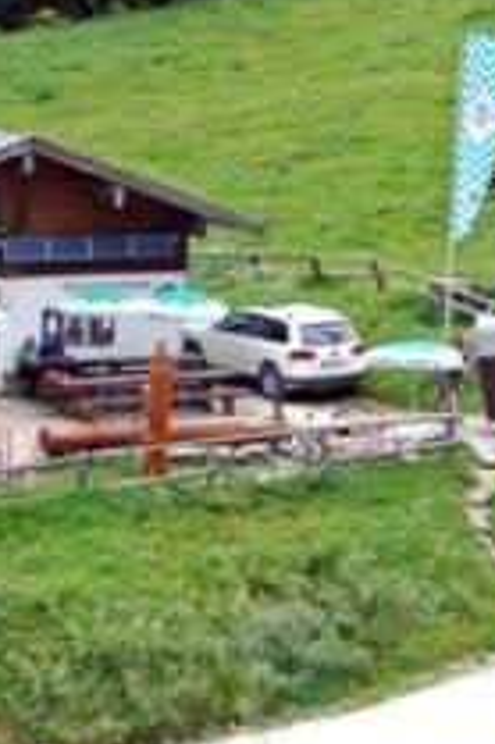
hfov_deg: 7.6
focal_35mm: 180
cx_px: 239
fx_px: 3718
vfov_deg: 11.4
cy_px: 256
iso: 160
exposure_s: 1/100
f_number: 5
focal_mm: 38
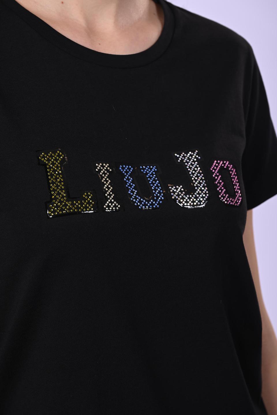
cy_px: 208
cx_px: 138
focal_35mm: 110
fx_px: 1269
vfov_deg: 18.6
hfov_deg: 12.5
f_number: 9
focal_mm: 110
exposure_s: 1/160
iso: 200
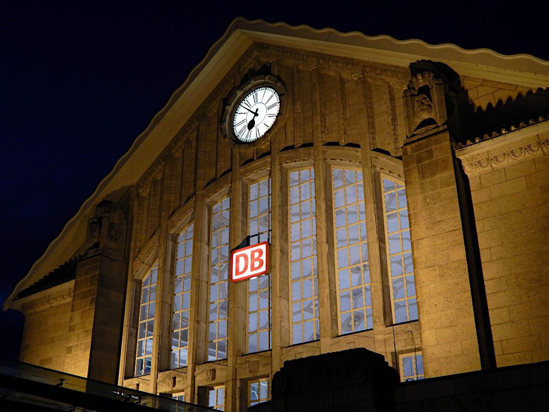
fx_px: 682
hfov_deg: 43.9
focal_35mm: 43
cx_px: 274
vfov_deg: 33.6
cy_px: 206
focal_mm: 7.7
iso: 220
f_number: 3.6
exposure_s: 1/30
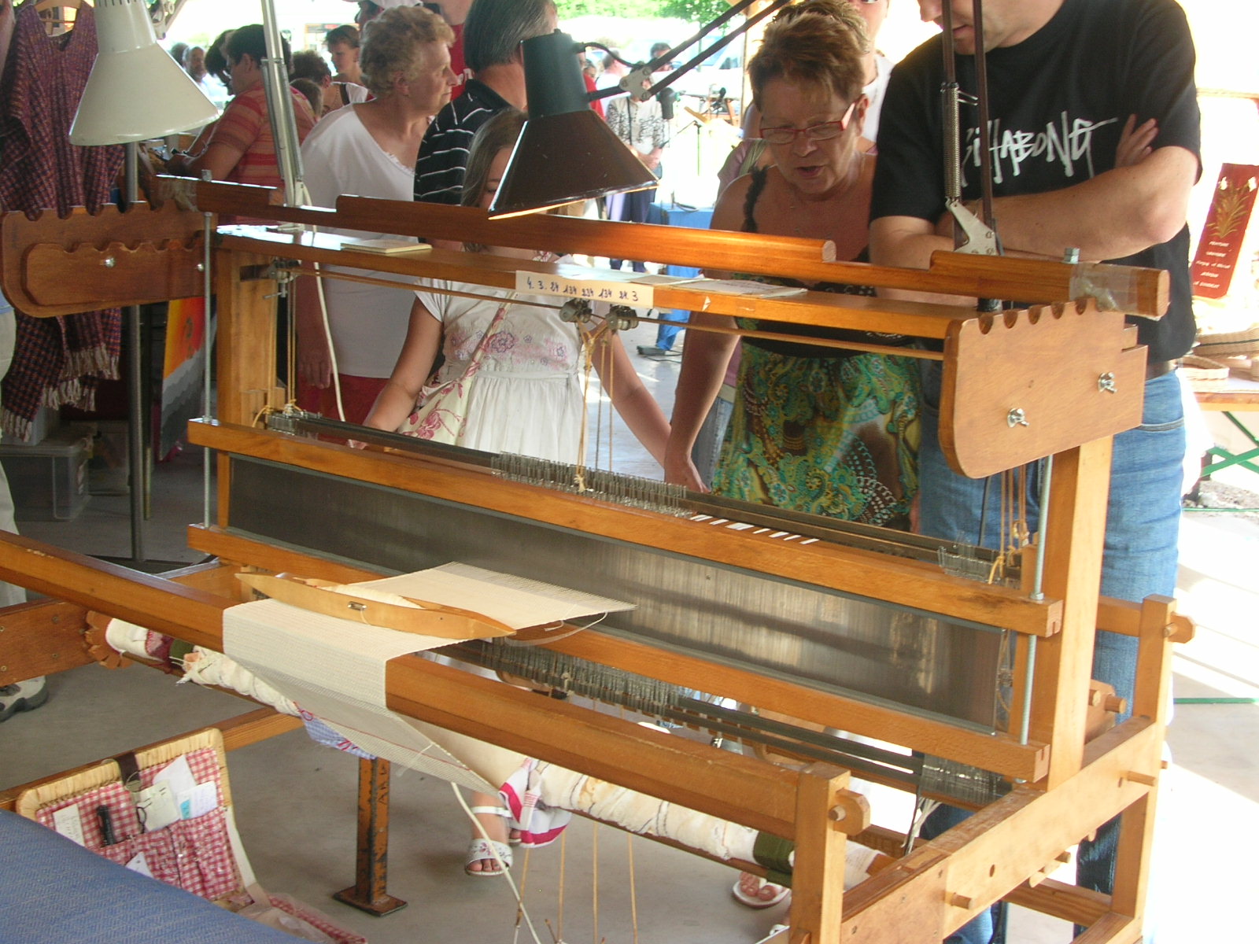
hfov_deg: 37.5
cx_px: 630
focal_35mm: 51
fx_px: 1855
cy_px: 472
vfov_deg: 28.6
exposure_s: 1/35.4
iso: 50
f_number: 3.3
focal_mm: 8.5
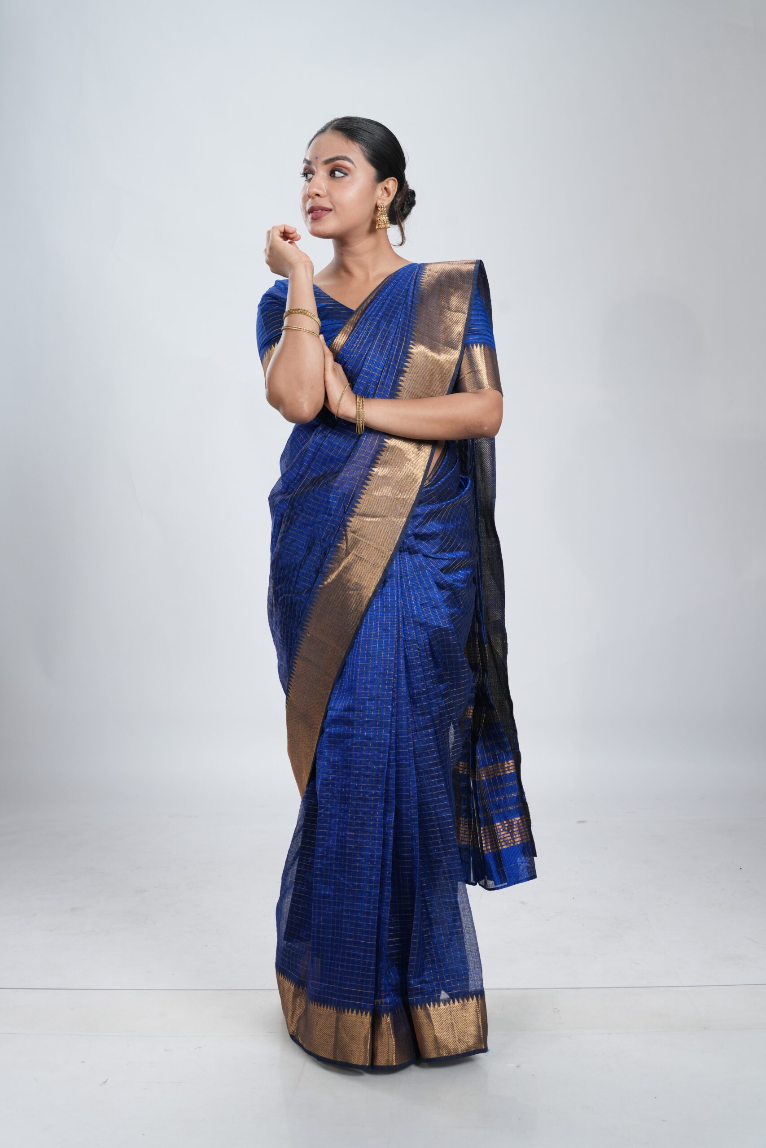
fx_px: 1595
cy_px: 574
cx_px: 383
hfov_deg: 27.0
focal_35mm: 50
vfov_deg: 39.6
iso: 640
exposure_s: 1/160
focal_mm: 50
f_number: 8
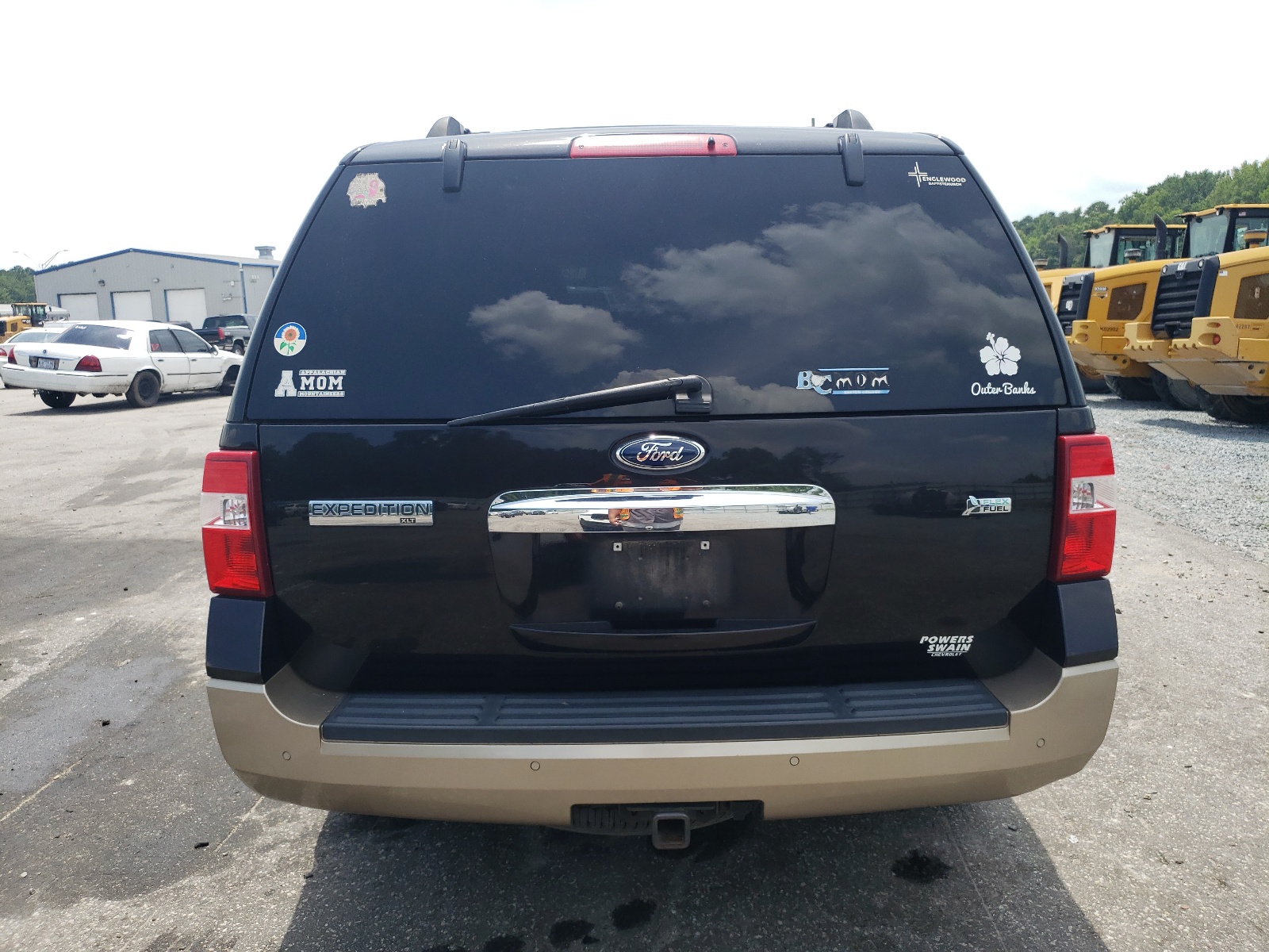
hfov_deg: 67.3
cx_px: 634
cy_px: 476
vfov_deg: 53.1
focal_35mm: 26
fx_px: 953
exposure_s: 1/1667
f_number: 1.5
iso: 50
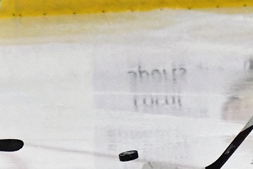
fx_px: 2232
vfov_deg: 4.3
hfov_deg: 6.5
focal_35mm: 317
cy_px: 17
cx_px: 129
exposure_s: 1/1000
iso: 7200
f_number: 2.8
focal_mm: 75
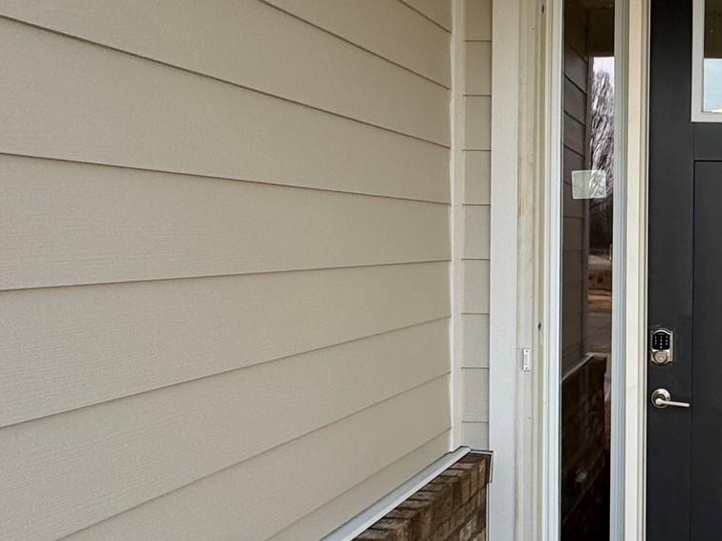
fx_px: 792
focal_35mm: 38
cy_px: 252
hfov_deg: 41.4
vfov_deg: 37.7
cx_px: 749
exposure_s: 1/522
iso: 40
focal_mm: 2.22
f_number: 2.2
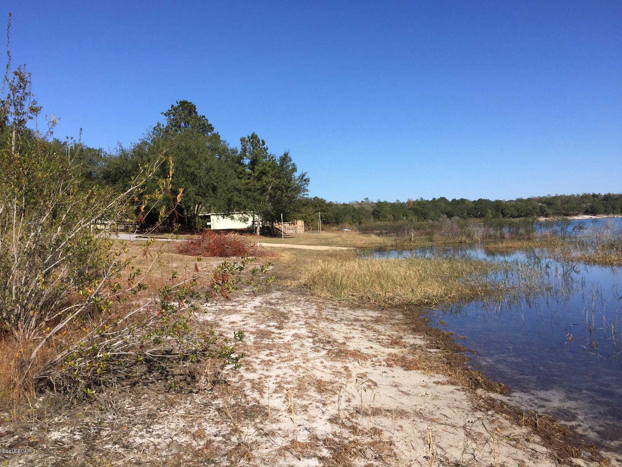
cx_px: 311
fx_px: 521
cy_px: 234
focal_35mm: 29
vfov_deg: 48.2
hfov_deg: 61.7
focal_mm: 4.15
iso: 32
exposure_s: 1/2198
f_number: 2.2
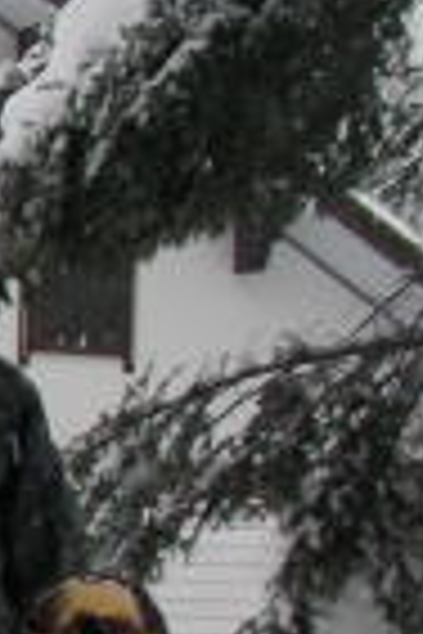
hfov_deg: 5.6
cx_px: -706
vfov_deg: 8.7
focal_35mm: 236
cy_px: 562
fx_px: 4159
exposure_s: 1/155
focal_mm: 8.4
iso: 50
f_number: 3.5
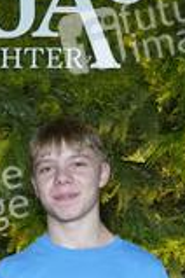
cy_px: 295
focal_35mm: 78
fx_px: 601
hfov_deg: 17.0
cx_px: -10
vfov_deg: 24.5
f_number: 5.6
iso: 2000
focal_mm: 31
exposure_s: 1/160
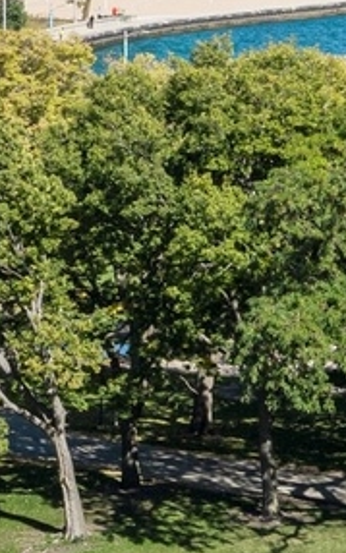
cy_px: -116
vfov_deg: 9.2
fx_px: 3391
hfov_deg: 5.8
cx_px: -153
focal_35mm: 225
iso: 320
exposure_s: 1/800
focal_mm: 26
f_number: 8
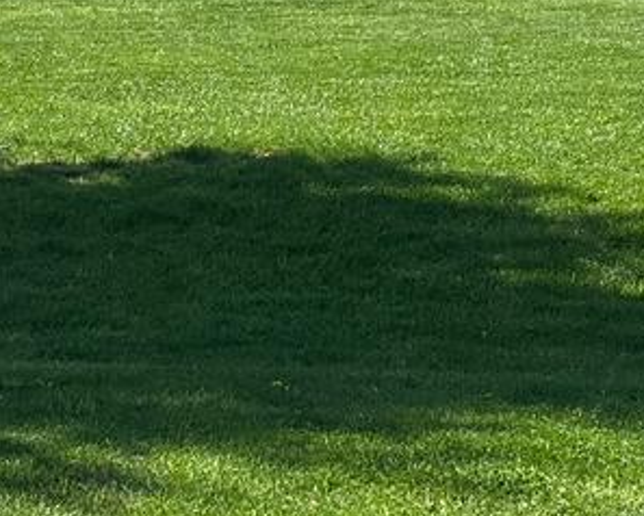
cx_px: 169
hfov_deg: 11.0
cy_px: -165
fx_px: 3338
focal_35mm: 175
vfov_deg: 8.7
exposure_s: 1/2342
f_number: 1.6
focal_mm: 5.96
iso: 50
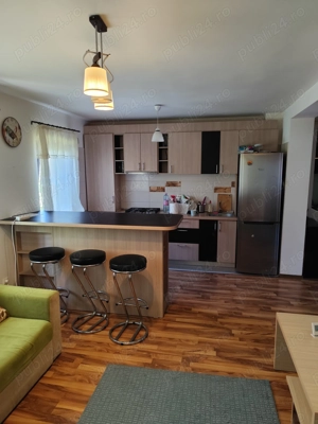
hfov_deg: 58.9
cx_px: 159
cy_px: 212
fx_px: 282
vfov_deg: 73.9
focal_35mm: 23
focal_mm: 6.19
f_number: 1.65
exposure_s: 1/33.3
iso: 400
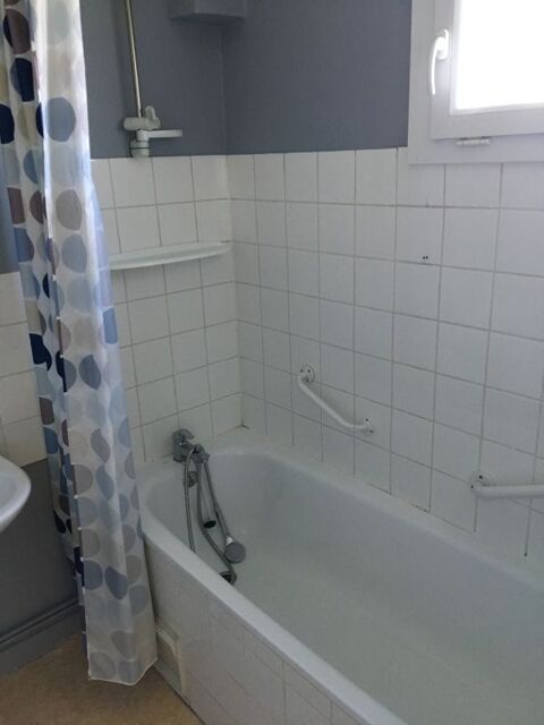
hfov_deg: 48.2
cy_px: 362
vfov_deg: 61.7
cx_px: 272
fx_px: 608
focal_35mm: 29
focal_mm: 4.15
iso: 200
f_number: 2.2
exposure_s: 1/33
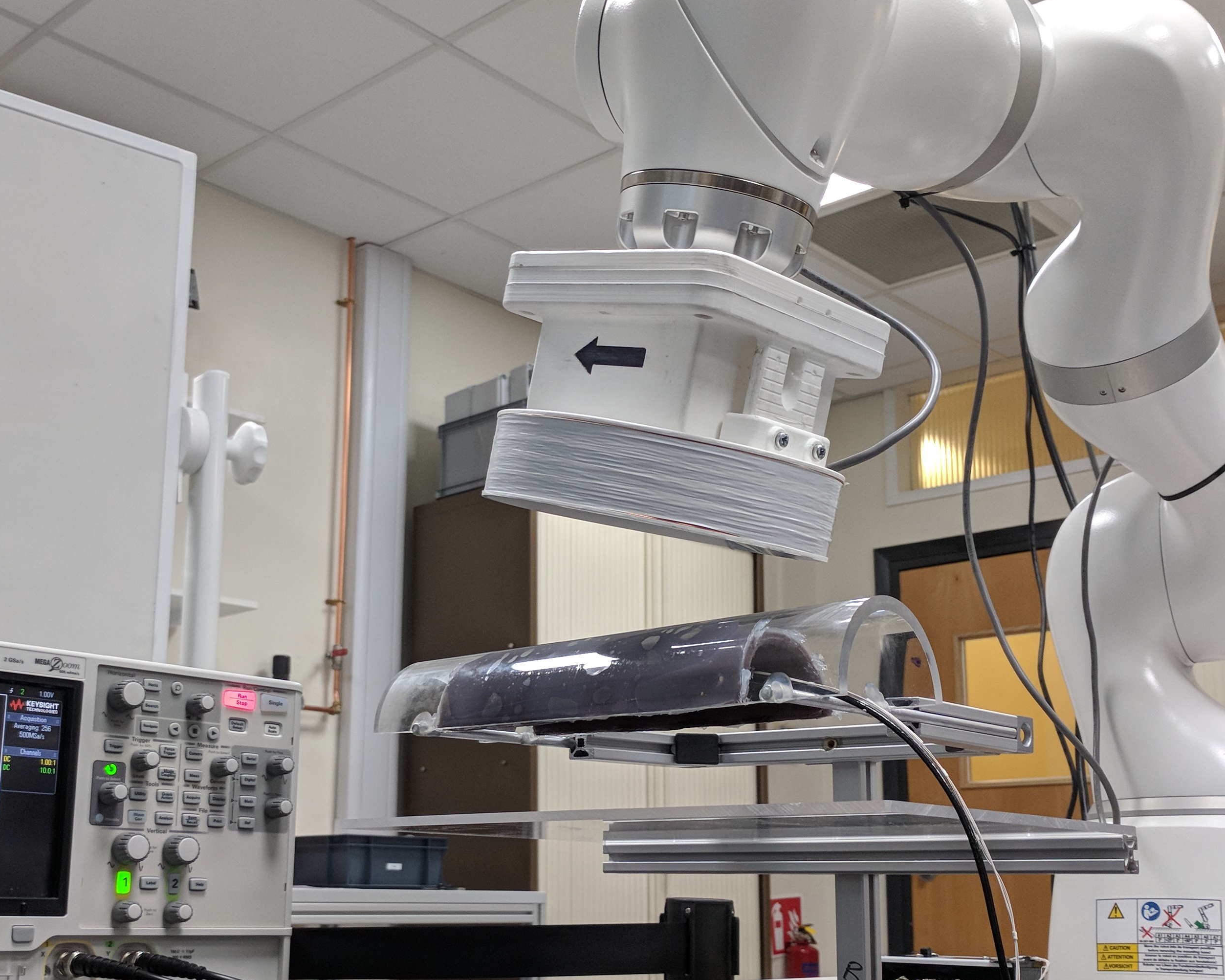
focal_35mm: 41
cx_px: 525
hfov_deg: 44.7
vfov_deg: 36.3
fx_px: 1487
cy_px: 598
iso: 229
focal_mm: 4.67
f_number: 2
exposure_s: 1/100
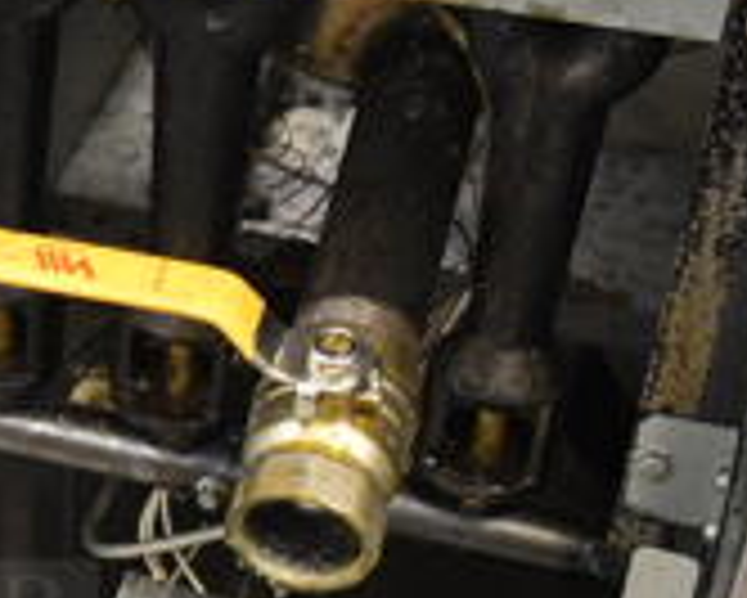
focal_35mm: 109
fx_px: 2405
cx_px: -400
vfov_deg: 14.2
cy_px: 418
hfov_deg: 16.1
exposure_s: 1/30
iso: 1800
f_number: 3.8
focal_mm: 21
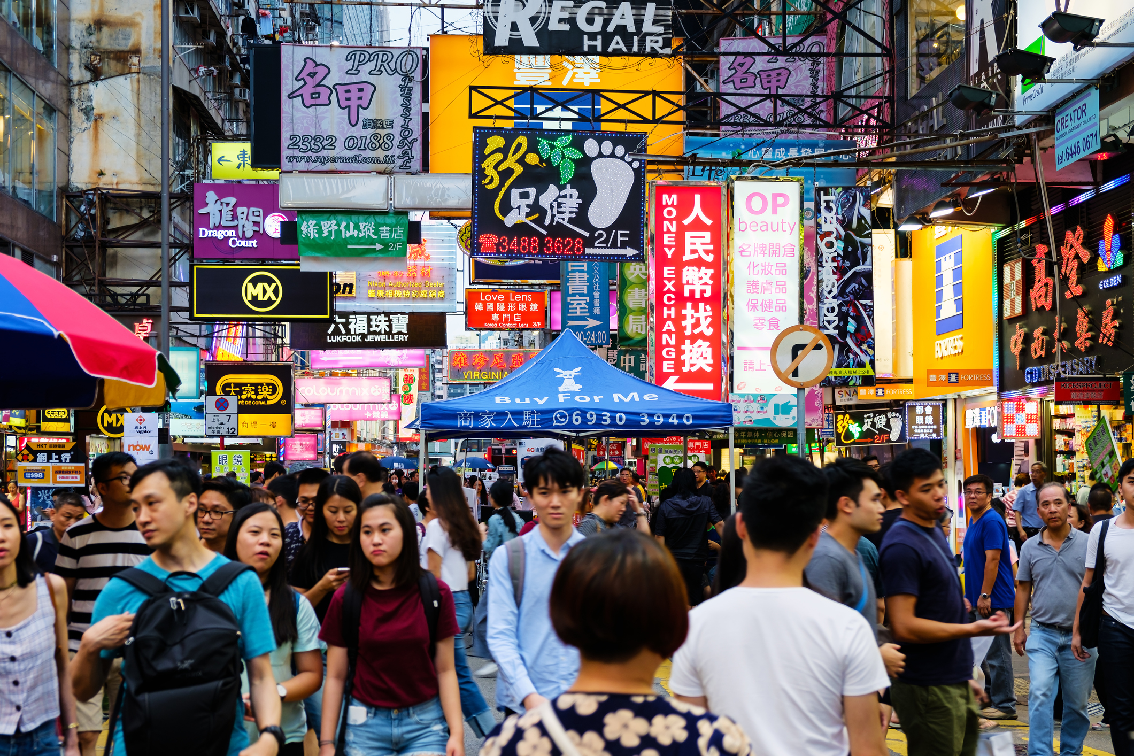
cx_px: 567
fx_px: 1606
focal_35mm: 51
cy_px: 378
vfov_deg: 26.5
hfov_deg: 38.9
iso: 200
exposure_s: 1/40
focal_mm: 34.3
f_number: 4
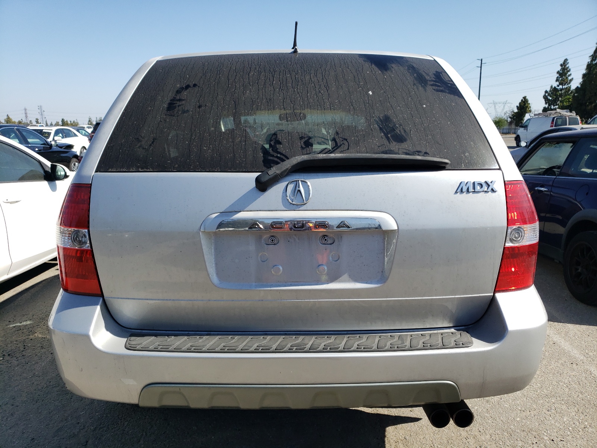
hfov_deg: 67.3
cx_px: 298
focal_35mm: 26
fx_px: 448
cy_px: 224
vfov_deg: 53.1
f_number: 1.5
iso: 50
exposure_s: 1/2500
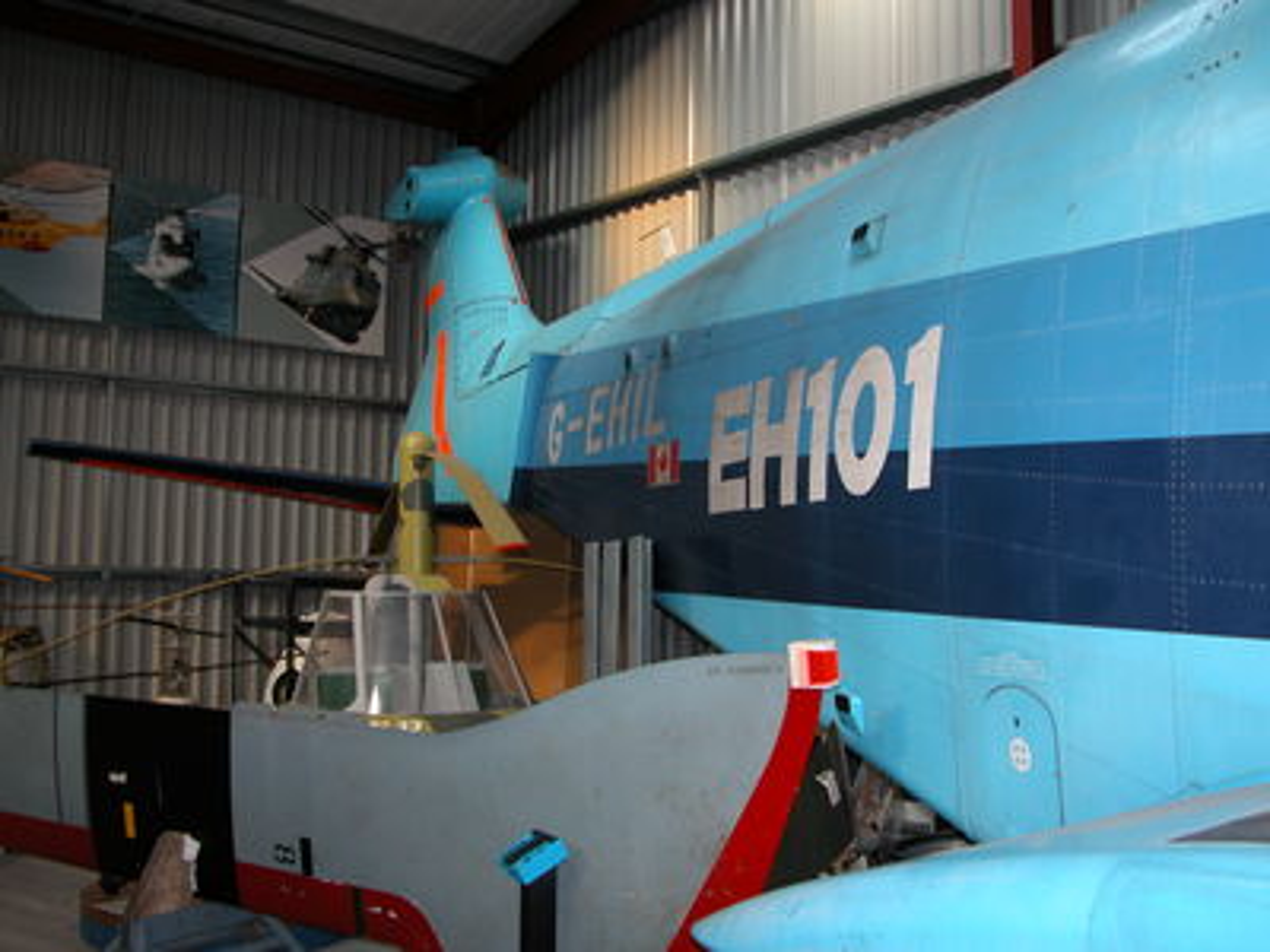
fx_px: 1284
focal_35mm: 35
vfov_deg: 40.7
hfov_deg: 52.6
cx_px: 635
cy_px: 476
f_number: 2.8
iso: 100
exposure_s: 1/30
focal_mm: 8.9
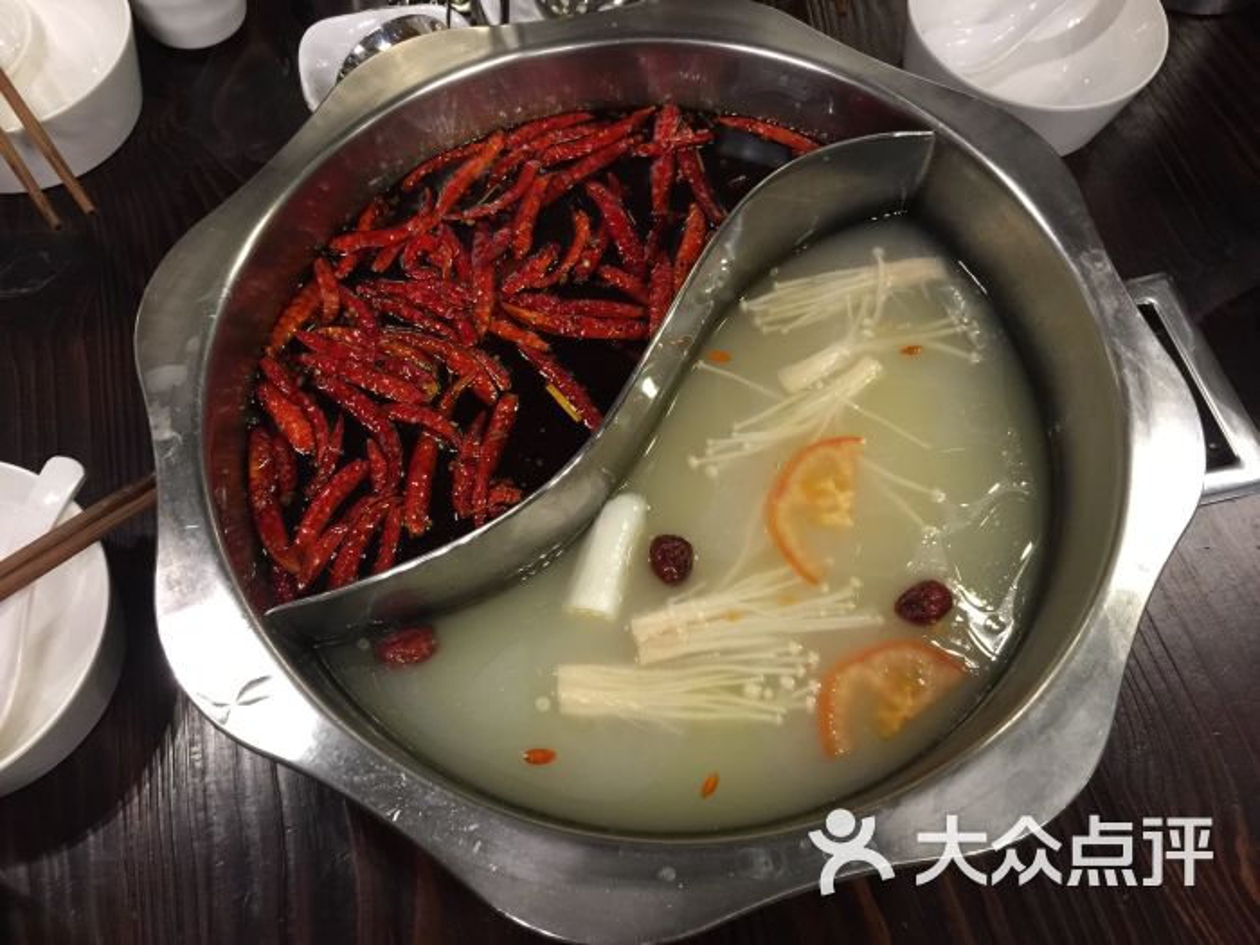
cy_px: 472
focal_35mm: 29
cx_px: 630
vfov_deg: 48.2
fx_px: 1056
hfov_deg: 61.7
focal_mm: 4.15
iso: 125
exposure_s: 1/17
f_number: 2.2
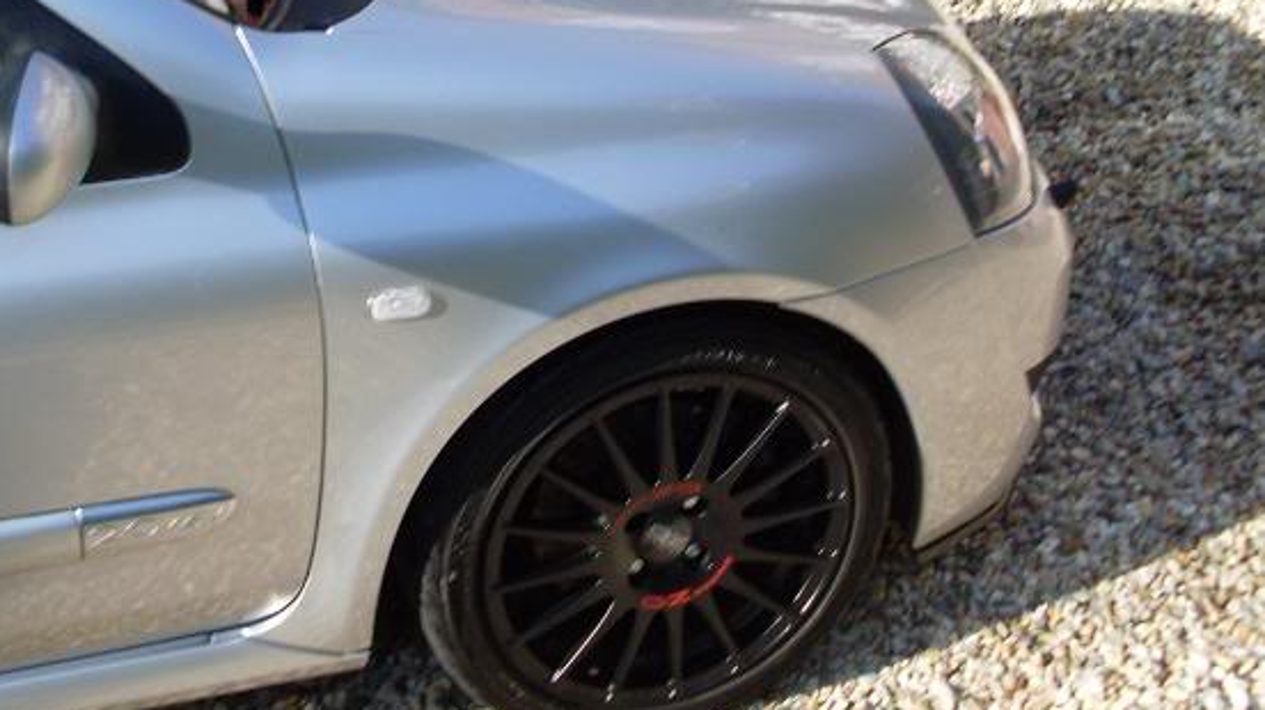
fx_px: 2012
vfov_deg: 19.9
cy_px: 163
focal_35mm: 60
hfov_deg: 34.9
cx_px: 580
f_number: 7.7
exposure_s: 1/125
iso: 80
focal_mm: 6.3
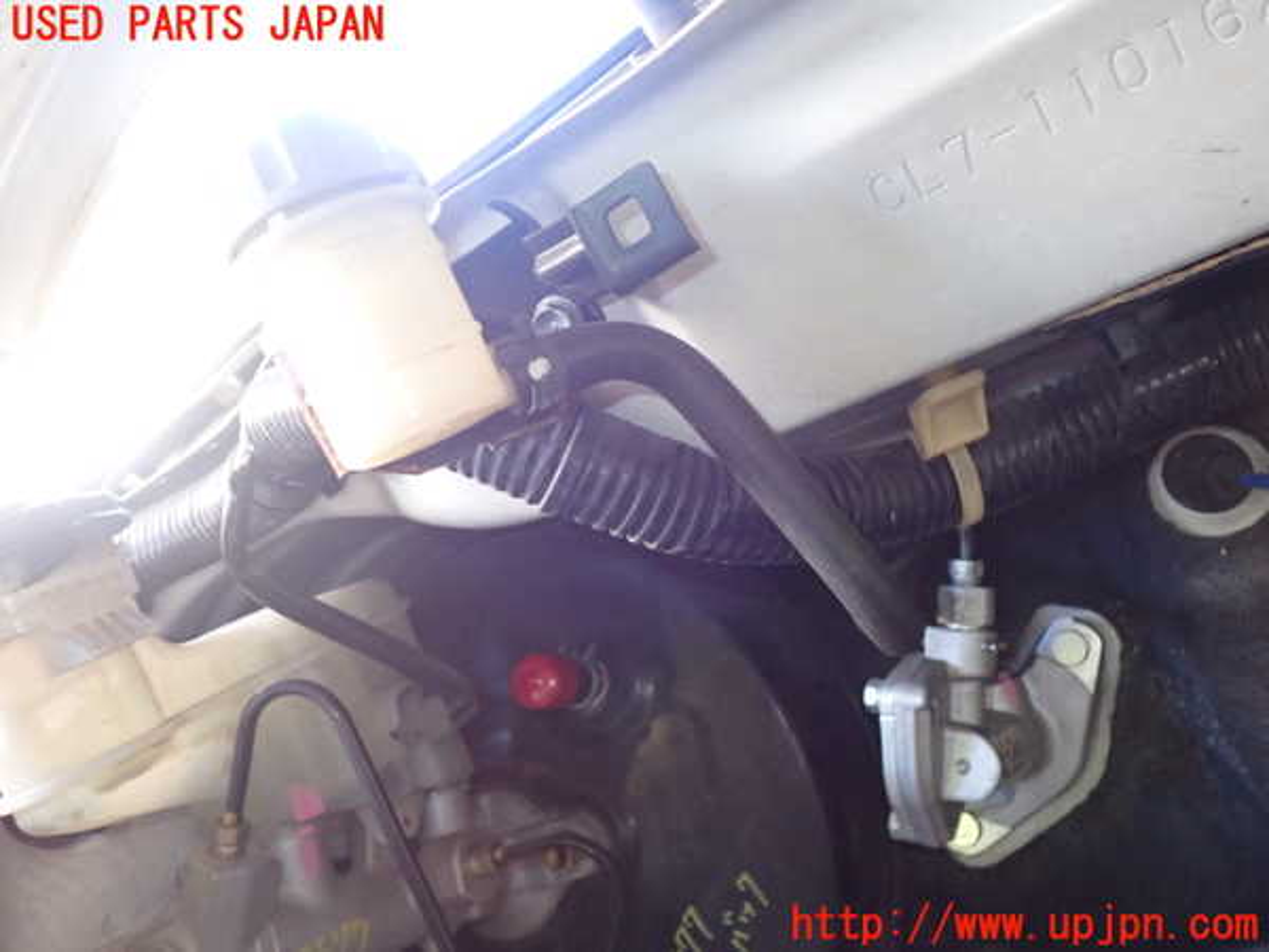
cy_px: 476
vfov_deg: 46.8
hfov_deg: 60.0
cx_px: 634
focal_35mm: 30
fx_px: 1100
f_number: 6.3
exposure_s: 1/4
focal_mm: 5.4
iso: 500
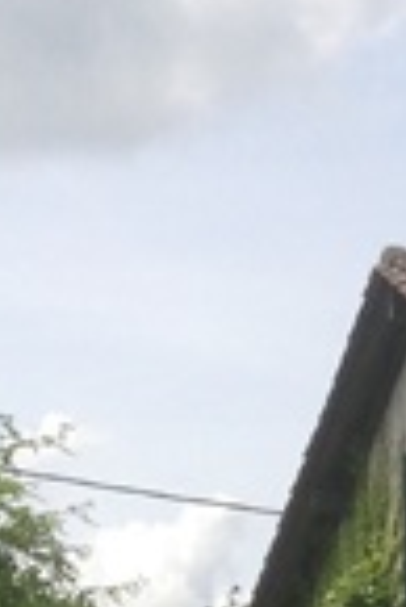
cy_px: 1088
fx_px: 3375
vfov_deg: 9.8
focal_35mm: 200
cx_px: 523
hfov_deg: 6.8
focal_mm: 4.28
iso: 50
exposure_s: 1/2016
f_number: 2.4
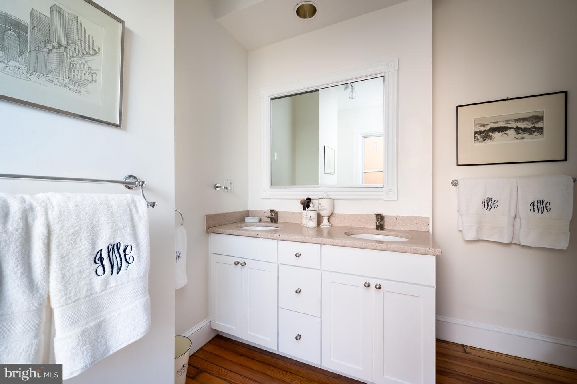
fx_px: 224
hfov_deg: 104.3
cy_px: 192
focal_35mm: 14
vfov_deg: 81.1
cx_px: 288
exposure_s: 1/160
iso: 800
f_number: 13
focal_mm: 14
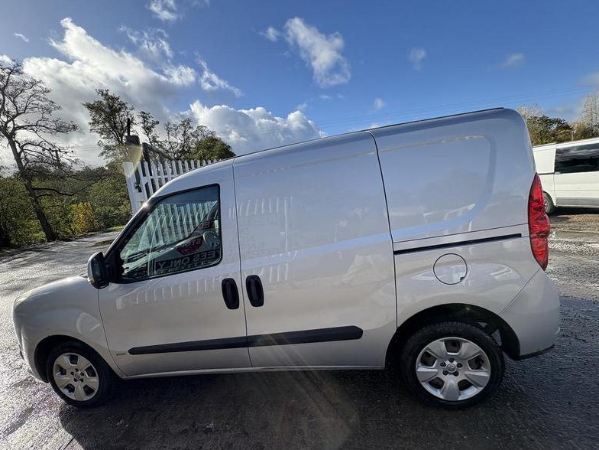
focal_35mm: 16
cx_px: 290
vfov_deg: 78.1
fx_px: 277
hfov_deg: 94.5
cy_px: 232
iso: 40
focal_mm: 2.22
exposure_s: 1/899
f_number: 2.2
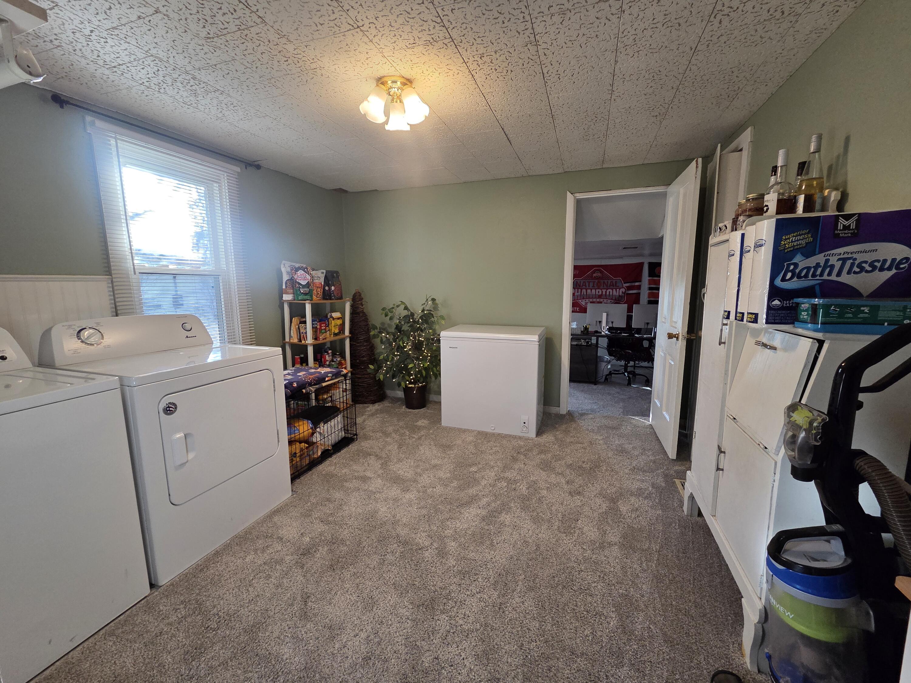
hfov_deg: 106.2
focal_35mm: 13
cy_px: 342
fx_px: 342
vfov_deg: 89.9
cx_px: 456
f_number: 2.2
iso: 250
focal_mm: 2.2
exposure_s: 1/120
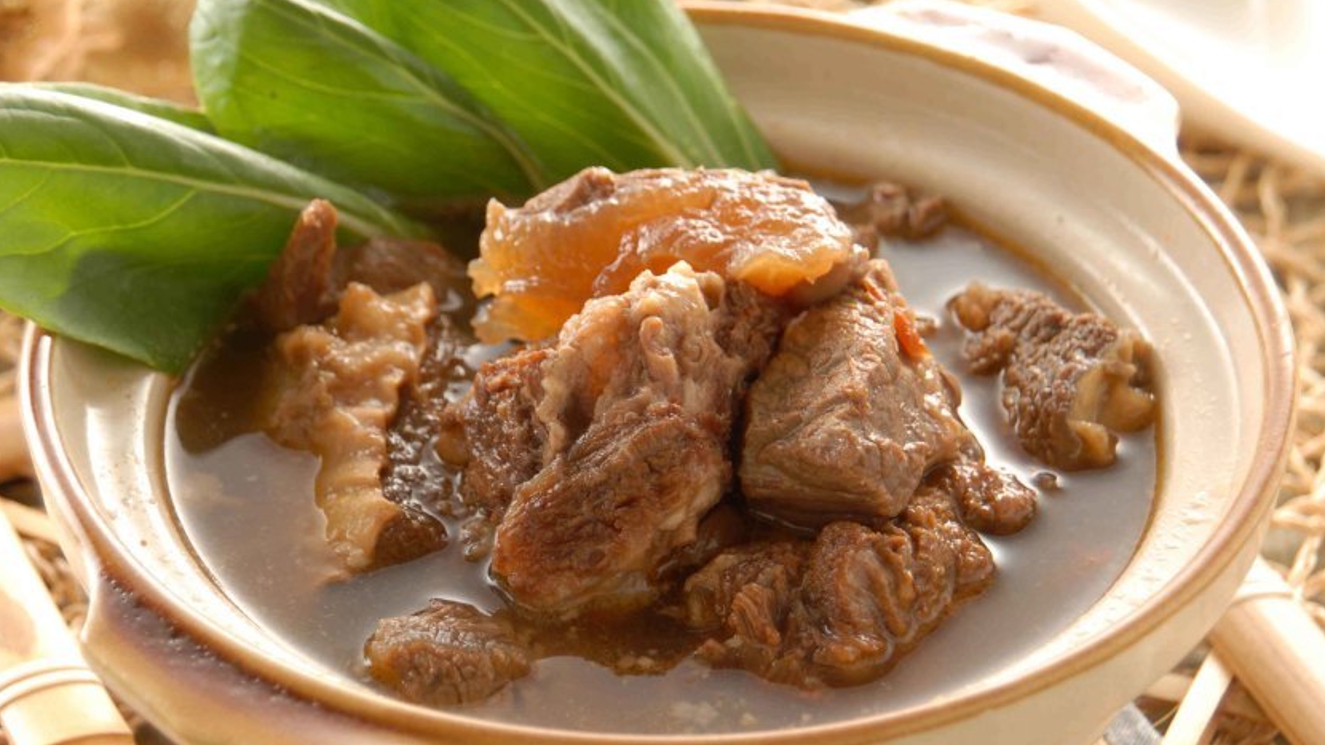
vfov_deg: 6.3
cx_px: 643
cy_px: 398
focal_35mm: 194
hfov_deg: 11.1
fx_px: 6816
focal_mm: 100
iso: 100
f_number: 5.6
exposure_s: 1/30
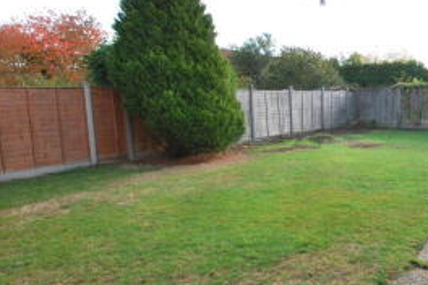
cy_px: 147
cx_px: 344
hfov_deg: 61.7
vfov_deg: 47.9
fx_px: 321
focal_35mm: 27
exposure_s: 1/100
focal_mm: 10
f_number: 5
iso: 100
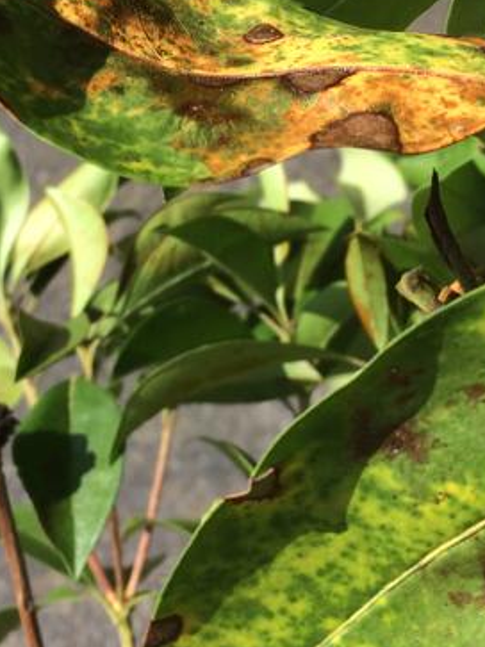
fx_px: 1047
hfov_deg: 26.1
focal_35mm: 56
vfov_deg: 34.1
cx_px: 259
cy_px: 230
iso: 32
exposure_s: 1/1786
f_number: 2.2
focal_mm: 4.15
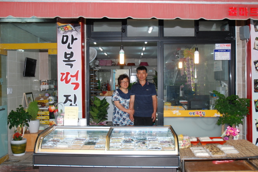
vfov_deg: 31.9
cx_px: 135
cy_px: 86
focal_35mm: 42
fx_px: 301
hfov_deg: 46.4
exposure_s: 1/60
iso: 200
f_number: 6.3
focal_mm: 24
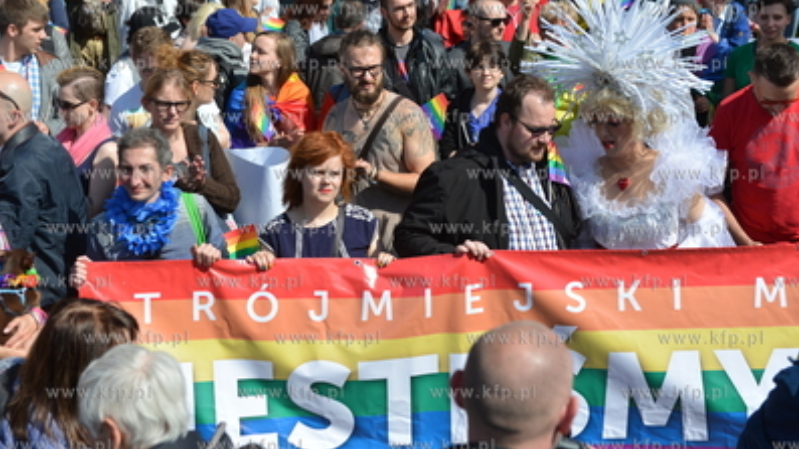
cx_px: 398
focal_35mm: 74
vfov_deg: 16.3
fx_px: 1567
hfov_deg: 28.6
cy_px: 200
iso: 400
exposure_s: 1/2500
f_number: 5
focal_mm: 70
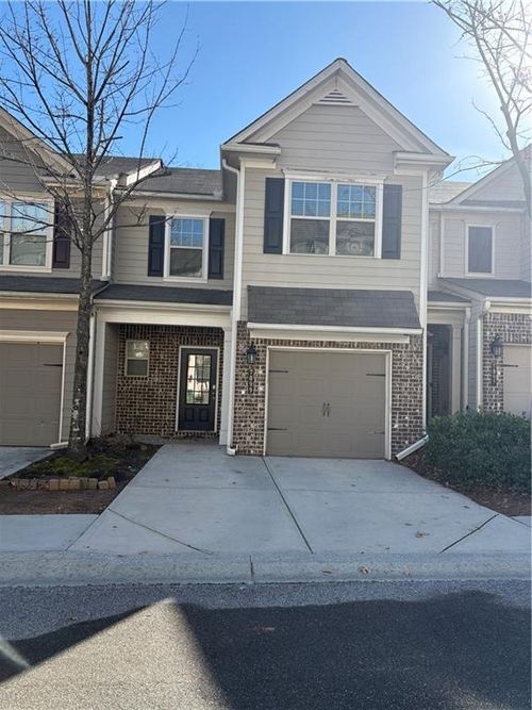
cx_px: 266
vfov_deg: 67.3
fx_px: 533
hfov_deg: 53.0
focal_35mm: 26
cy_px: 355
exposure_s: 1/2075
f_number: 1.6
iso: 64
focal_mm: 5.96
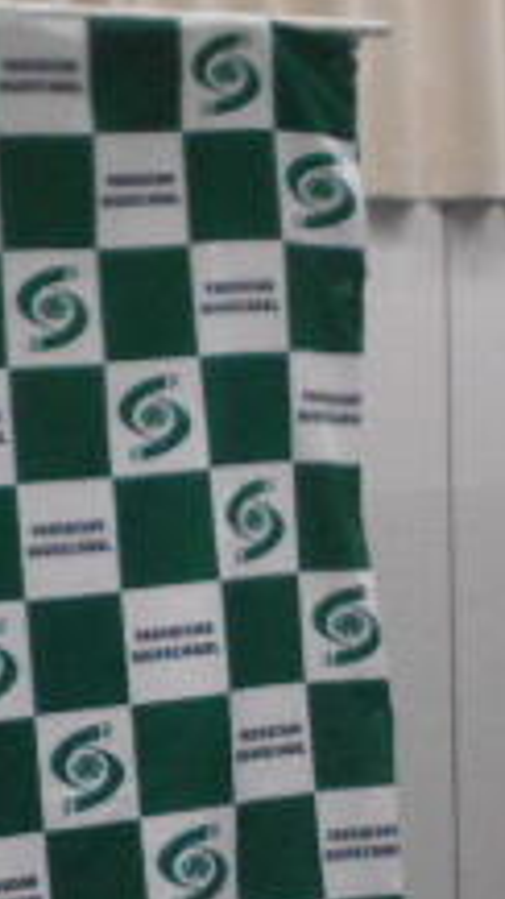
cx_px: 513
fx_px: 3834
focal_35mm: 161
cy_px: 684
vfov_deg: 13.3
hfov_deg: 7.5
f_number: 4.5
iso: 800
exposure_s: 1/60
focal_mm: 8.8
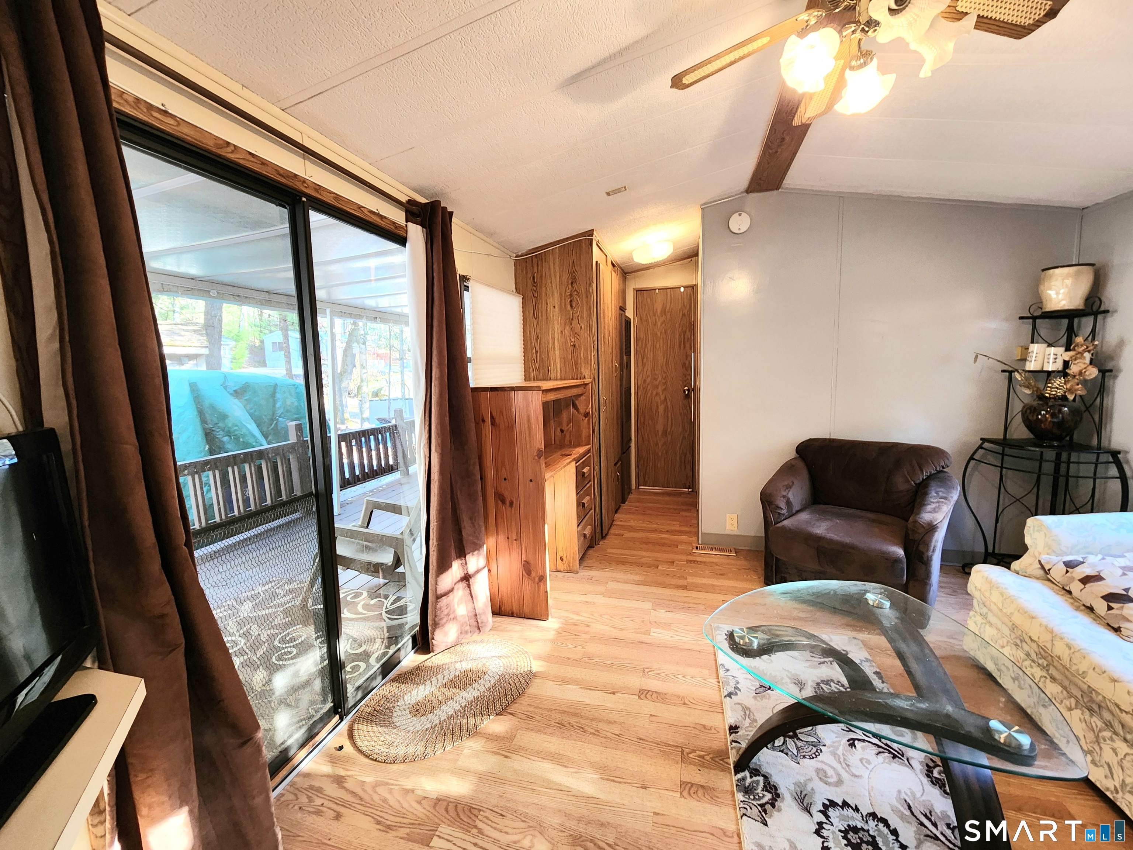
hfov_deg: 106.2
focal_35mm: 13
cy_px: 425
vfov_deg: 89.9
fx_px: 425
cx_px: 566
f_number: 2.2
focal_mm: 2.2
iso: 320
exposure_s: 1/40
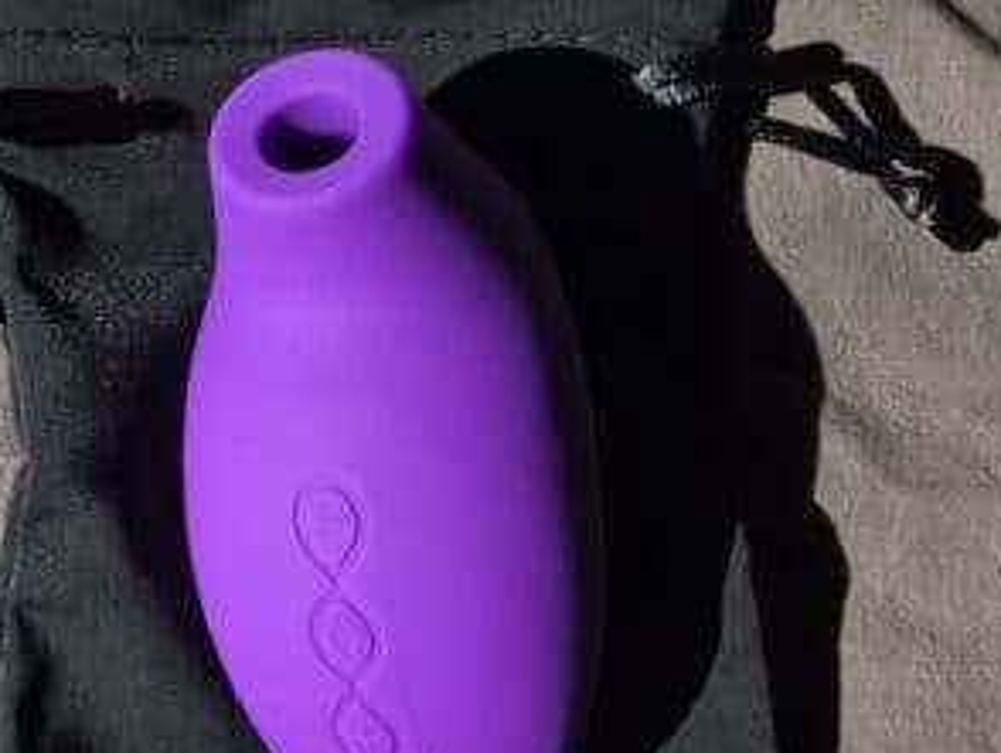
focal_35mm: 60
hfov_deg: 27.8
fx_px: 1736
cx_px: -232
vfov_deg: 24.0
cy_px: 136
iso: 25
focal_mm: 5.4
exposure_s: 1/609
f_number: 1.8
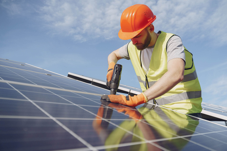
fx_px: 177
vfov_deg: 46.4
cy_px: 76
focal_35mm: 28
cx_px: 114
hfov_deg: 65.5
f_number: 4
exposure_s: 1/5000
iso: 500
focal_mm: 28
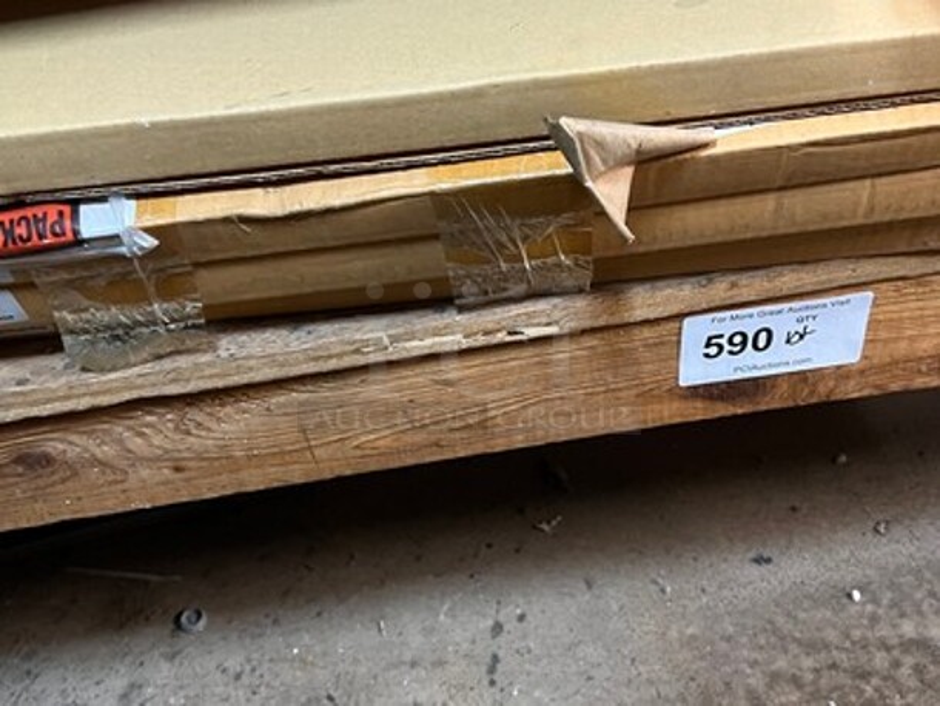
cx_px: 470
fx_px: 706
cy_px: 353
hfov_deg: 67.3
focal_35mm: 26
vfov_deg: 53.1
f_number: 1.5
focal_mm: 5.7
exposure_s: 1/30
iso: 500
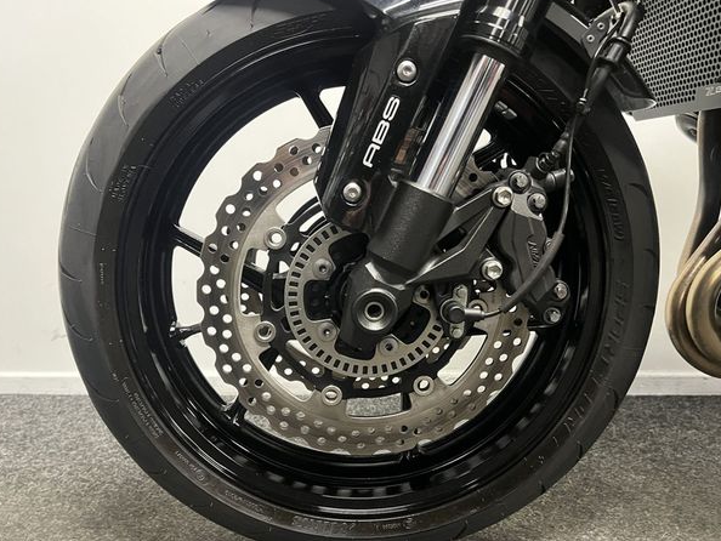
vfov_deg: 49.8
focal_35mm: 28
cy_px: 272
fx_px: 583
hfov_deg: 63.4
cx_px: 352
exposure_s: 1/33
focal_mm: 5.1
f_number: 1.6
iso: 500
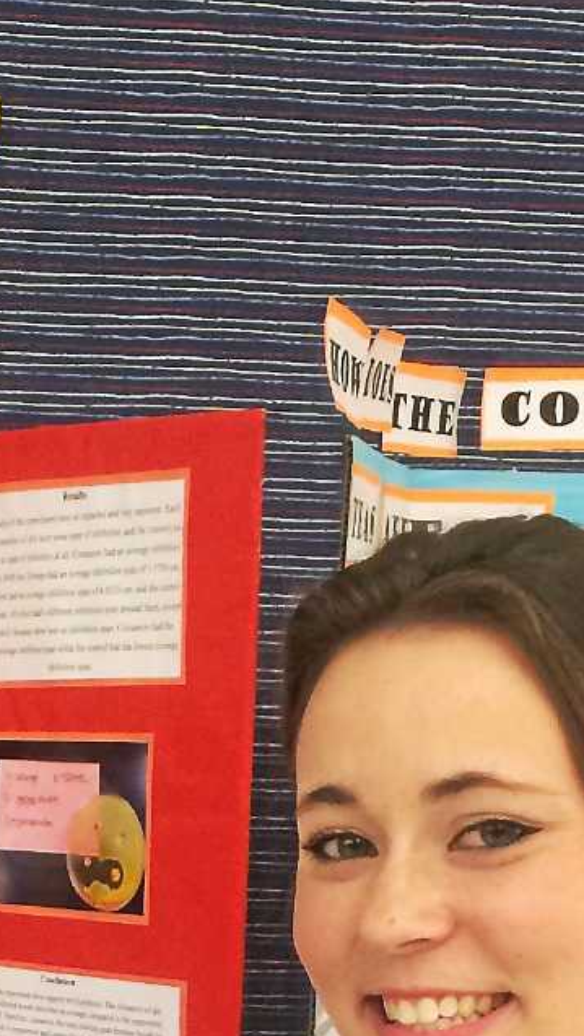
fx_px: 2886
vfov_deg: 19.2
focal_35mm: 105
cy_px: 1238
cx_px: -168
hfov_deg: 11.3
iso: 64
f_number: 2.2
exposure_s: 1/30
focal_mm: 4.12
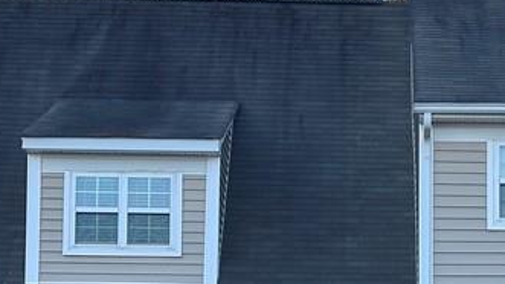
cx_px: 539
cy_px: 357
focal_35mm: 162
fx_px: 2169
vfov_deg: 7.4
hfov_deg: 13.1
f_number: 1.78
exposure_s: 1/464
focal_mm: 6.86
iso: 64
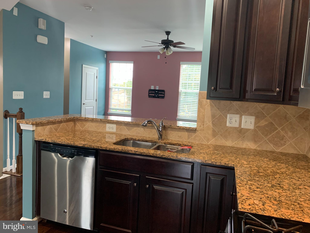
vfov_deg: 53.1
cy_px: 116
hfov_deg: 67.3
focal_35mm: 26
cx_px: 155
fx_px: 233
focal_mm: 4.25
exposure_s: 1/40
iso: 250
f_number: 1.8
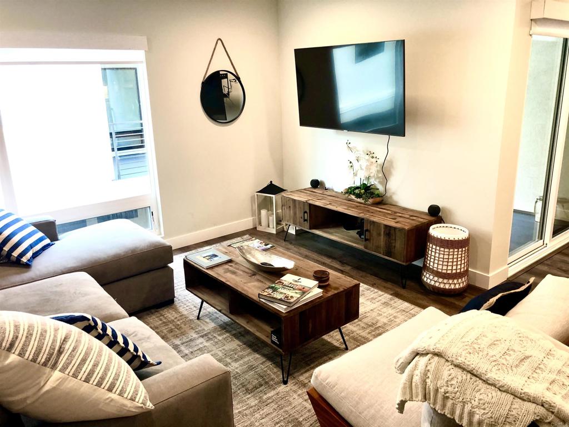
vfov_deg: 49.7
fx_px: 460
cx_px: 284
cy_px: 214
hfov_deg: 63.4
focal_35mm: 28
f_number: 1.8
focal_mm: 4
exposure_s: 1/24
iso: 40
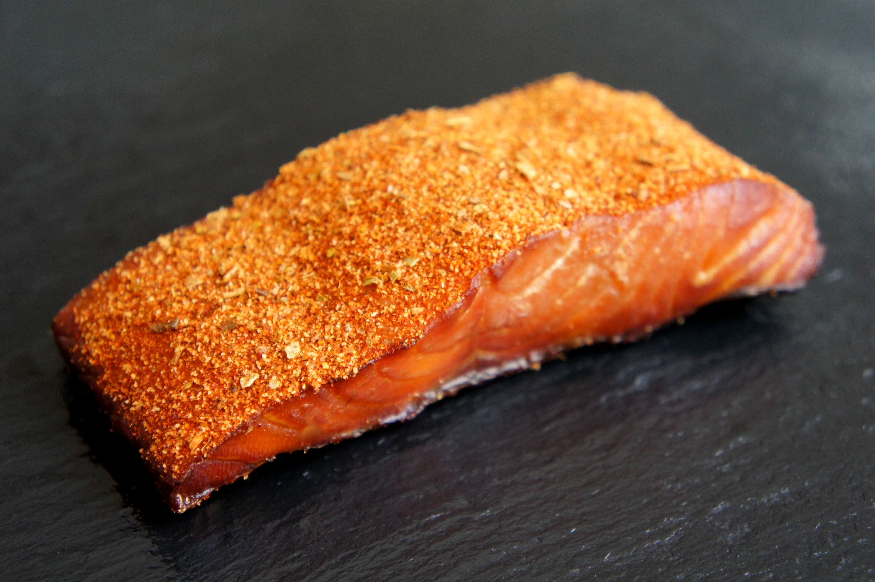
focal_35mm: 63
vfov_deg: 21.5
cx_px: 438
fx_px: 1530
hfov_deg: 31.9
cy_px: 291
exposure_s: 1/80
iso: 800
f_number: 4.5
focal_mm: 42
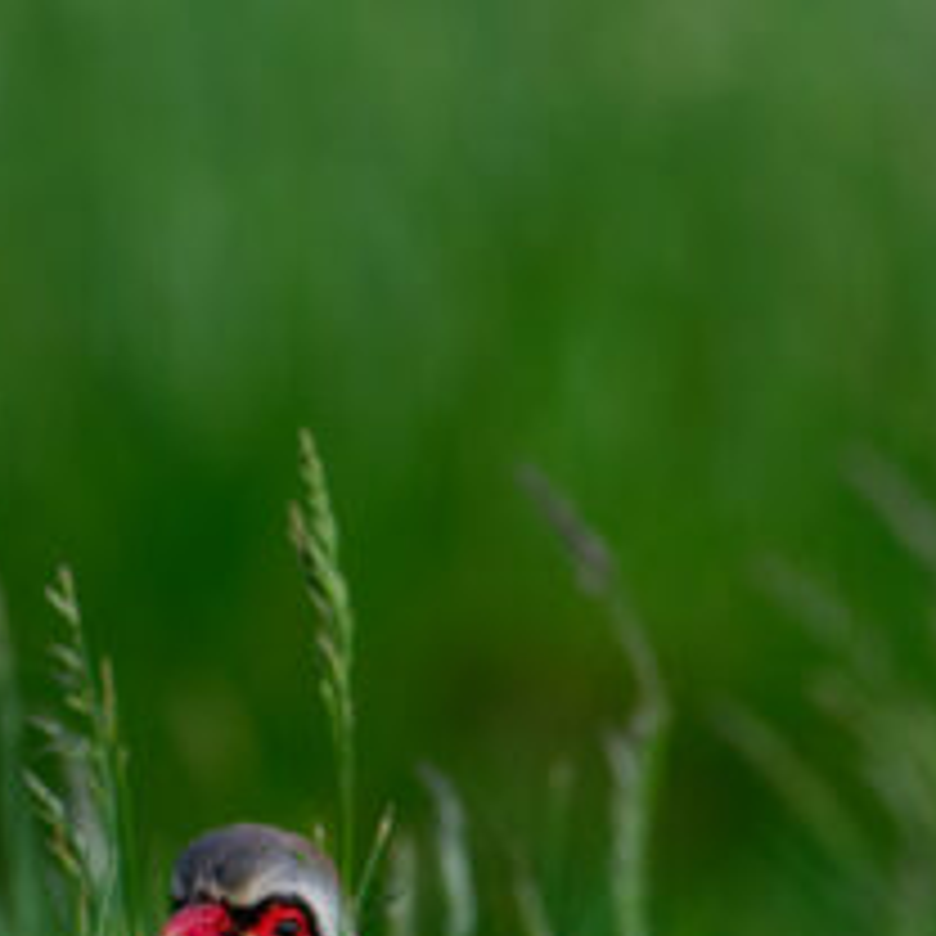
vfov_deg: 0.4
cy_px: 992
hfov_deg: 0.4
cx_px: 405
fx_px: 143077
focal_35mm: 4677
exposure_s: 1/640
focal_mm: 1120
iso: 900
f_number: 11
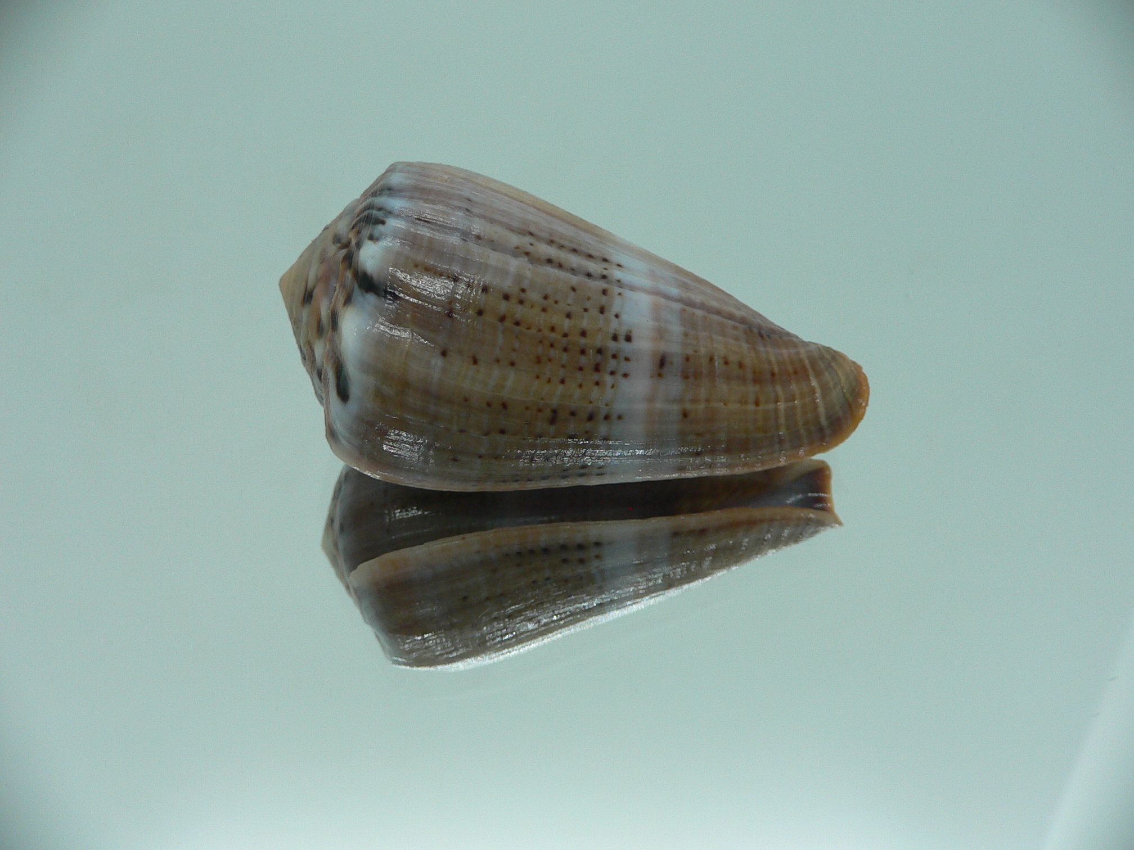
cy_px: 425
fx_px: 1147
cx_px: 567
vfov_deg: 40.7
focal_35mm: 35
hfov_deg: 52.6
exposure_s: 1/60
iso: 80
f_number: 2.8
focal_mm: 4.6
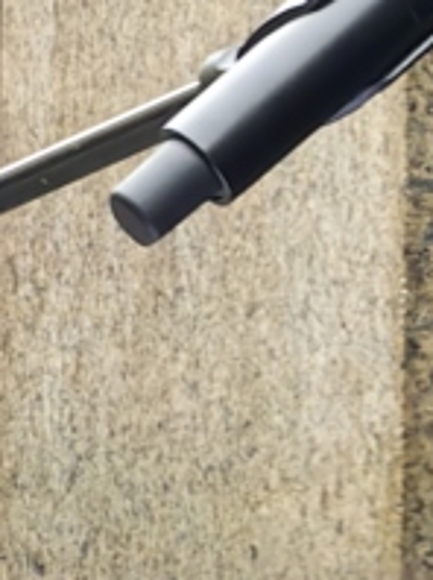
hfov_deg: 1.3
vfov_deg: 1.8
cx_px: 1006
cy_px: -108
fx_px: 18737
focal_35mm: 1121
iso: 100
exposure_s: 1/50
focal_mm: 16.85
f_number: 3.5
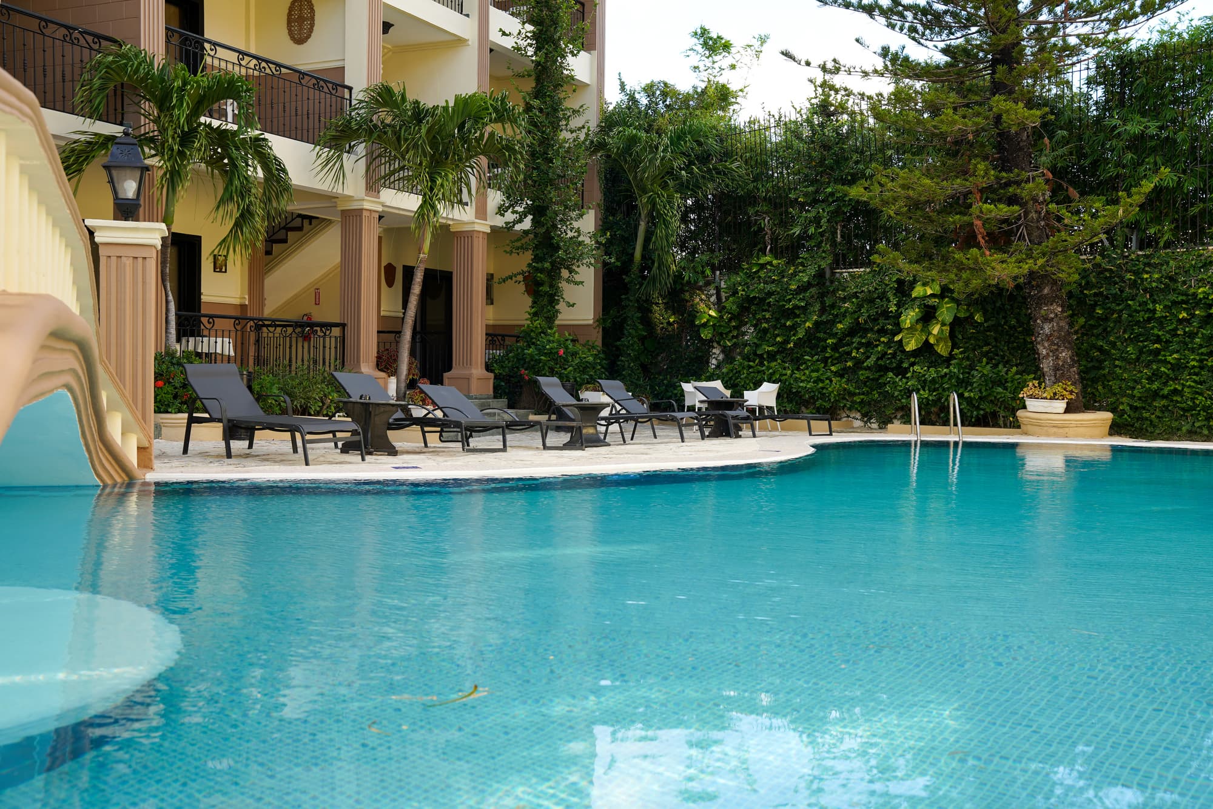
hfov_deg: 49.1
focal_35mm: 39
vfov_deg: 33.9
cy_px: 404
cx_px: 606
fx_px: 1327
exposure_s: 1/80
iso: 100
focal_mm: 39.4
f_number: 5
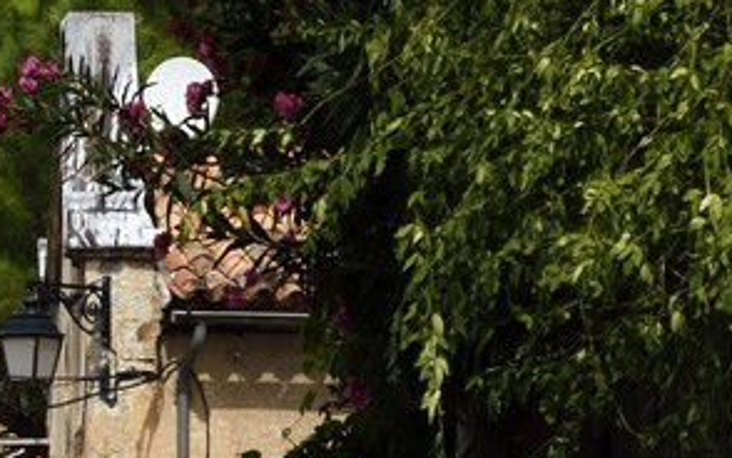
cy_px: -483
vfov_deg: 3.4
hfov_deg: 5.4
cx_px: -421
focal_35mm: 388
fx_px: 7743
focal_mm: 70
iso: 200
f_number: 20
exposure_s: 1/125
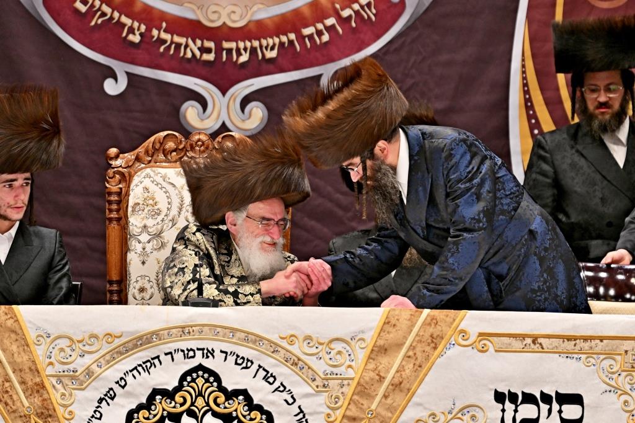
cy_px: 212
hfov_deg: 6.9
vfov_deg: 4.6
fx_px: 5290
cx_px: 318
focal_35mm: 300
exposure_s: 1/400
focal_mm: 200
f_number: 2.8
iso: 320
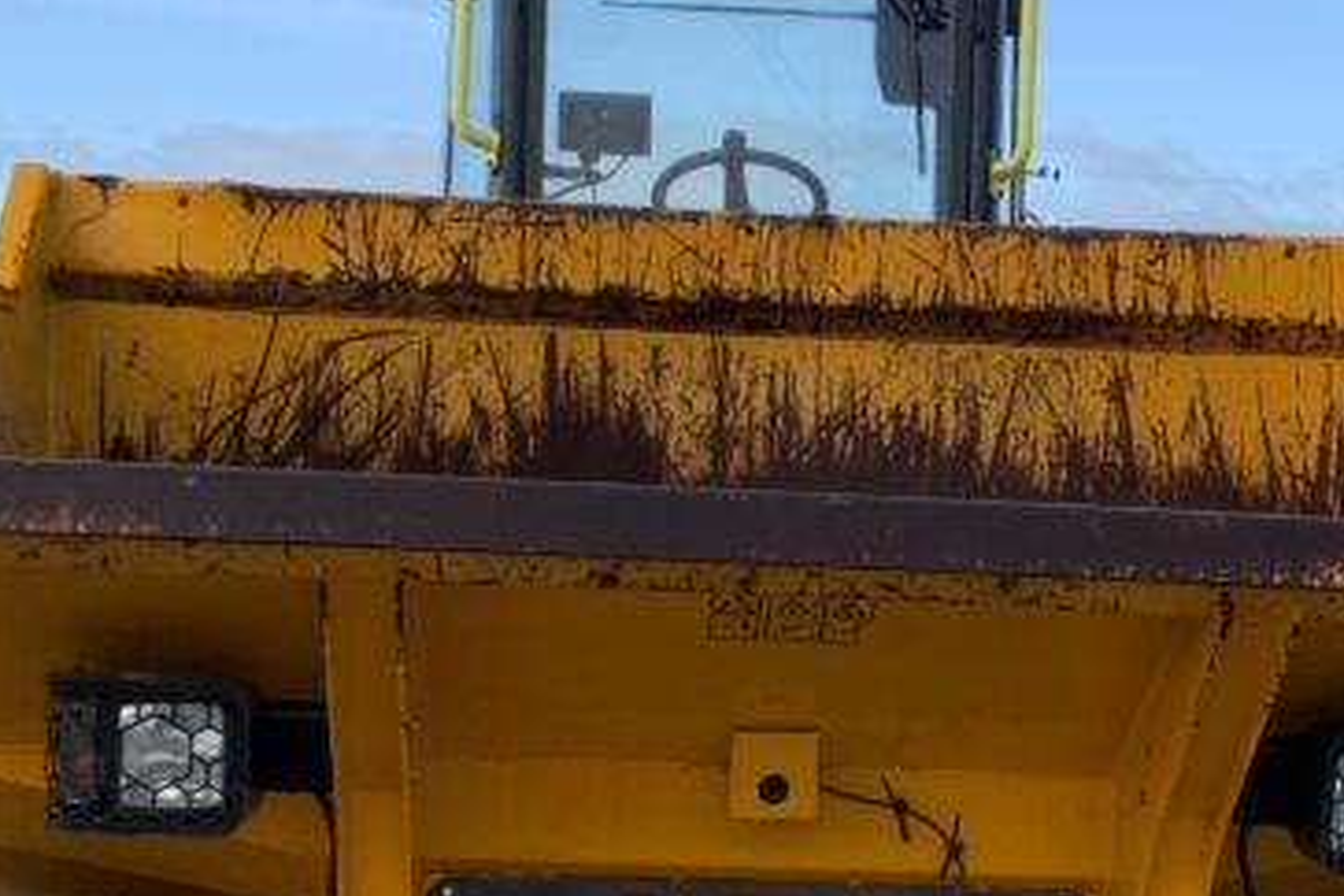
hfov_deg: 23.8
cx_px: 933
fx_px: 3173
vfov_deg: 15.9
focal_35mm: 85
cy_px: 737
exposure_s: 1/792
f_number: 1.8
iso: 16
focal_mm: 3
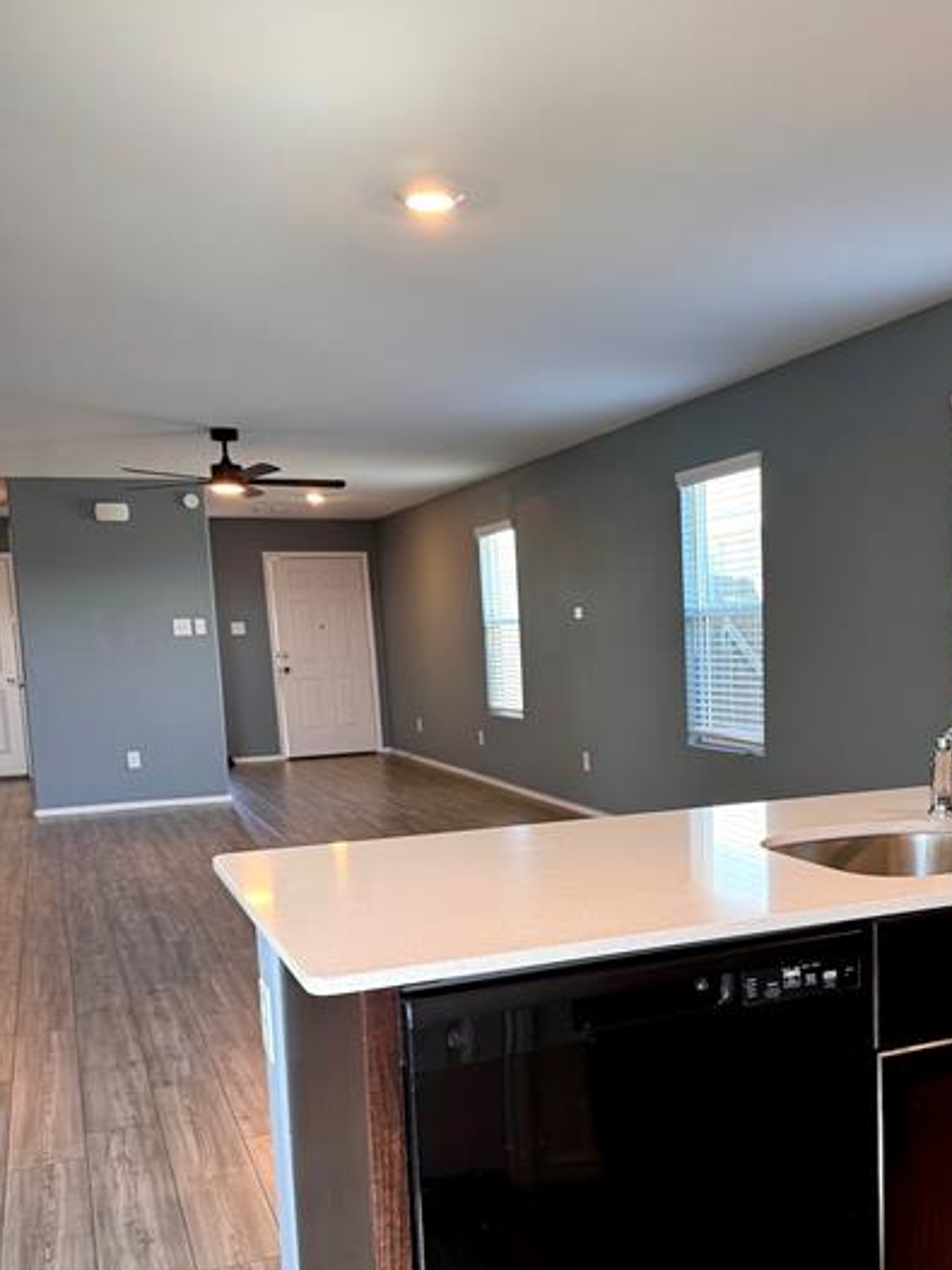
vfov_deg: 52.0
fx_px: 1284
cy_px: 802
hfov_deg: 39.9
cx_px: 675
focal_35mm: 35
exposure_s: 1/120
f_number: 1.78
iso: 200
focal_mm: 6.76
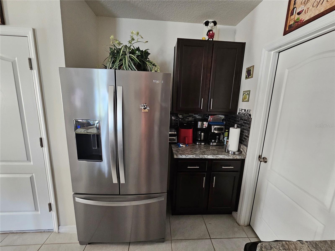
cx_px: 168
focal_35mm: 13
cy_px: 126
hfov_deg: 106.2
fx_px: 126
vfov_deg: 89.9
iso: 800
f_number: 2.2
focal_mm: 2.2
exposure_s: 1/24
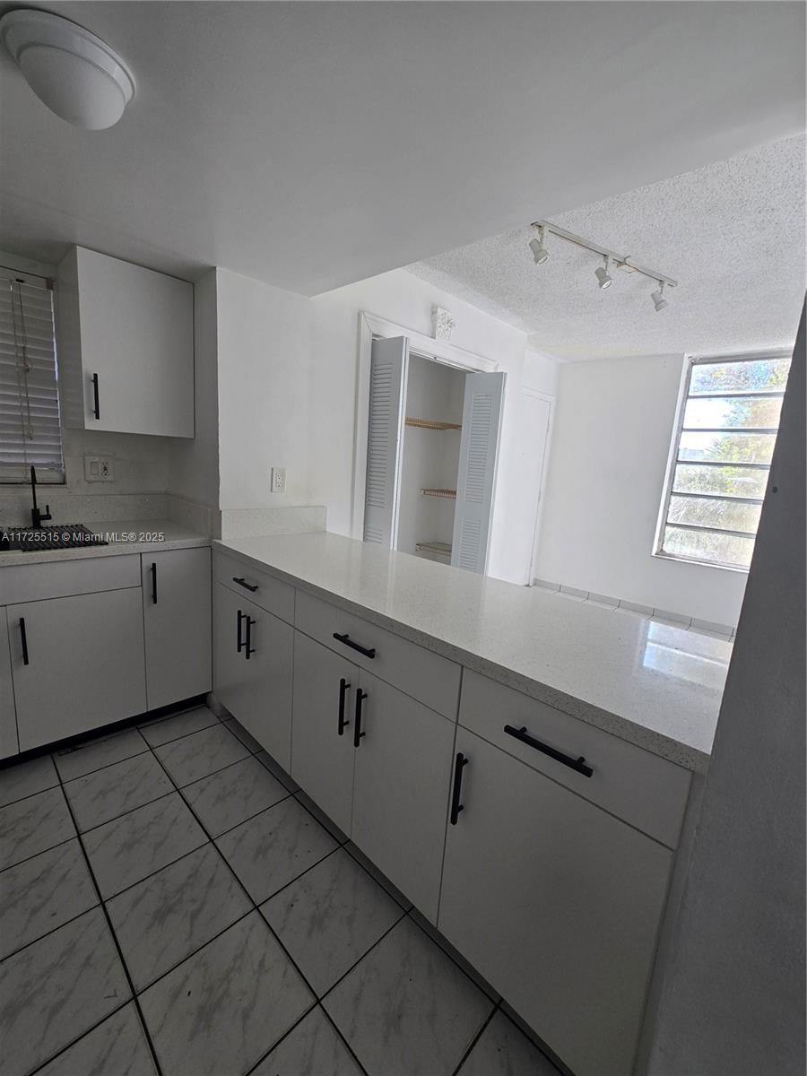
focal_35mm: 13
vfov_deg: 106.2
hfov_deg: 89.9
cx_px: 404
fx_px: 404
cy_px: 538
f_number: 2.2
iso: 50
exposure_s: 1/156
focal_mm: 2.2
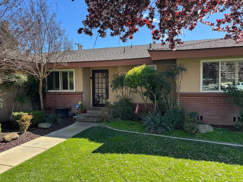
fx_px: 168
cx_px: 122
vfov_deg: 56.8
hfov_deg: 71.6
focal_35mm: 24
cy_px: 91
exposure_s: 1/1112
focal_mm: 6.76
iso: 80
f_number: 1.78
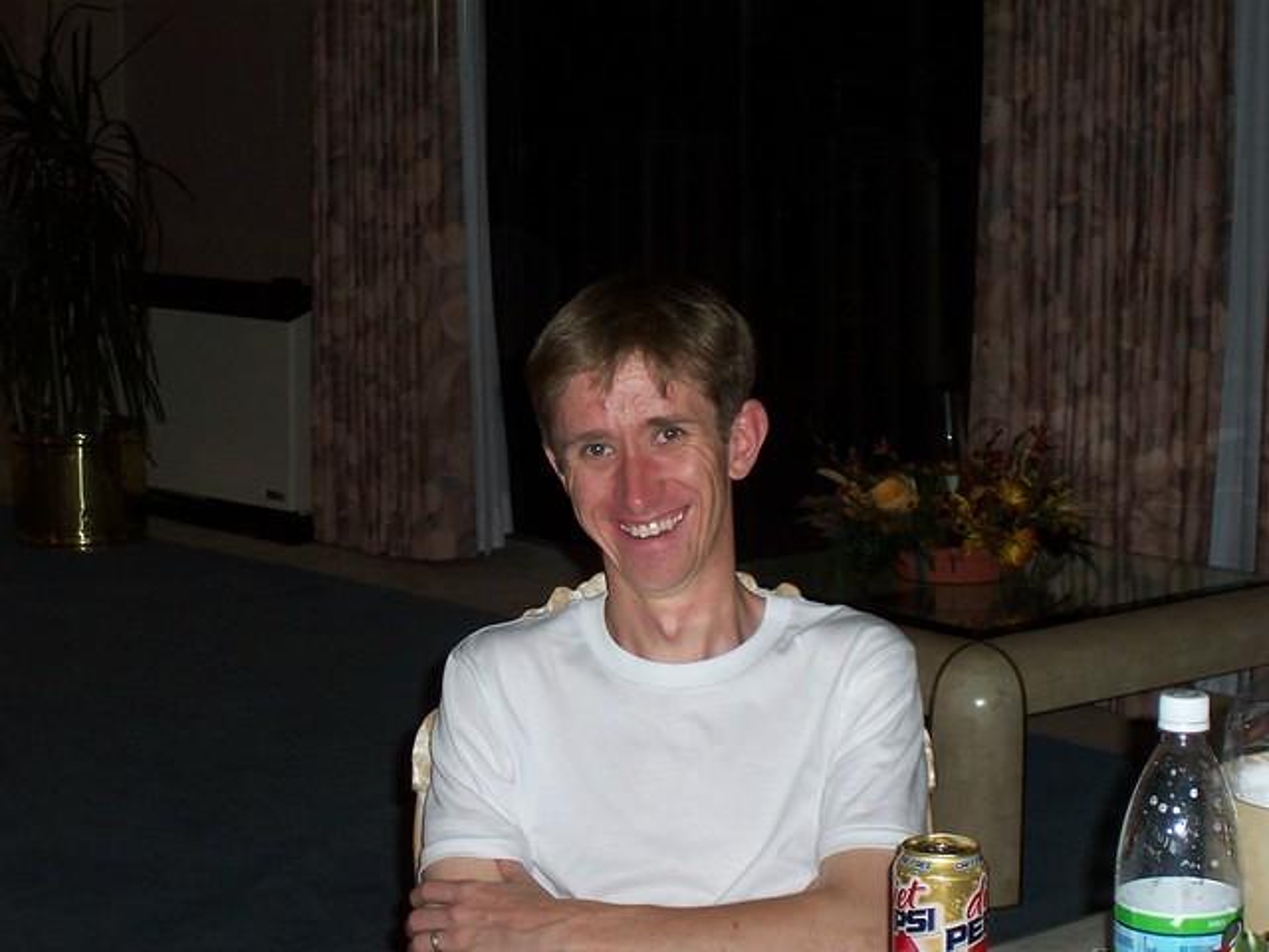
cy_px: 476
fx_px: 3263
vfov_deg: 16.6
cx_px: 634
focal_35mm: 89
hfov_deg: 22.0
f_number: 4.1
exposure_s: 1/90
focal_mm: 13.5
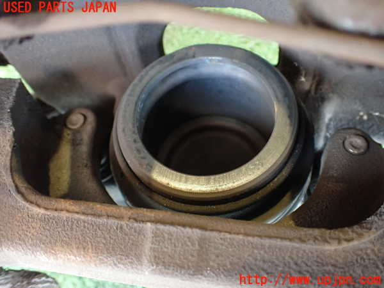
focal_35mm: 32
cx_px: 192
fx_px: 355
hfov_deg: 56.8
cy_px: 144
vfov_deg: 44.2
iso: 640
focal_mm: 5.79
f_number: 2.4
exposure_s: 1/30
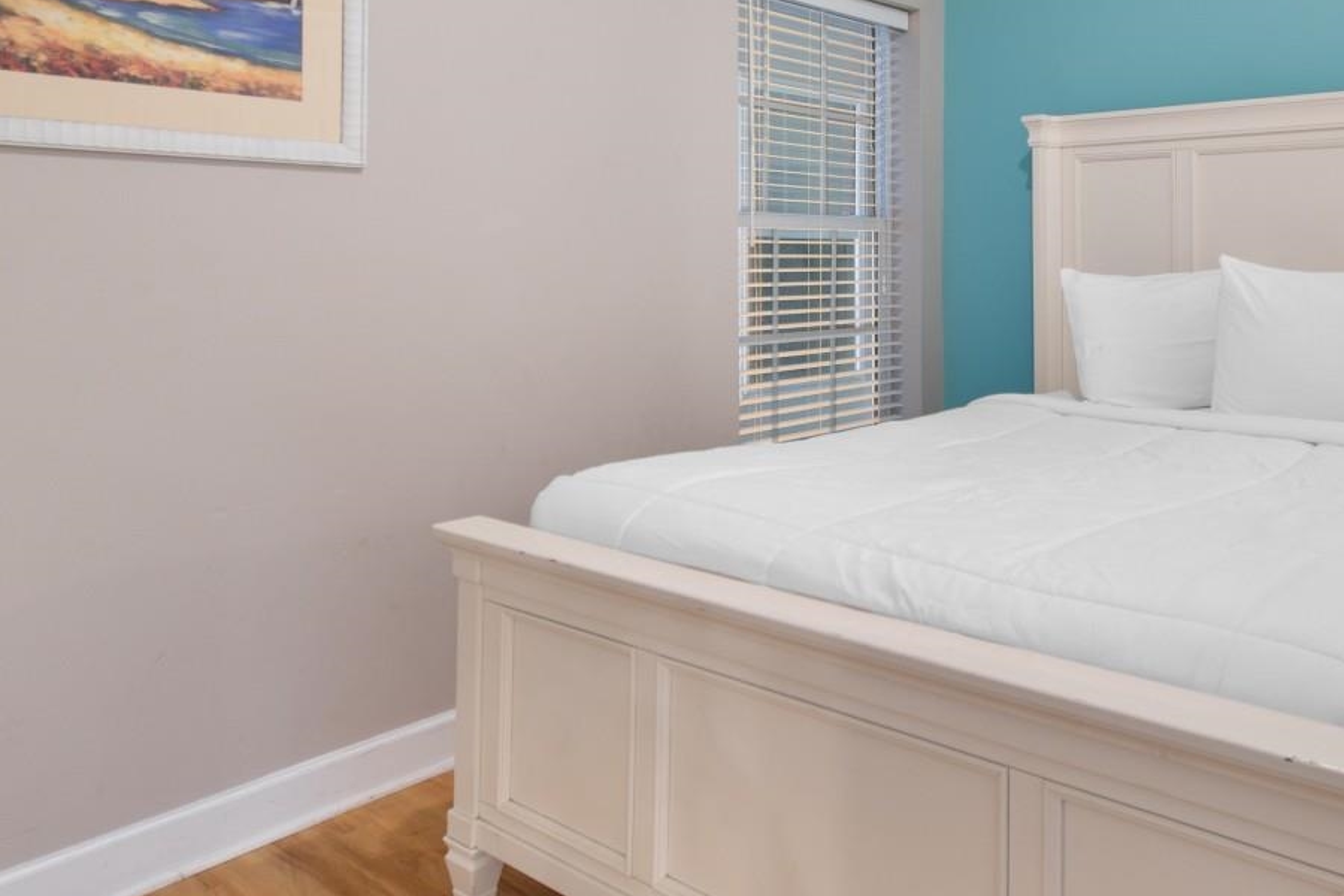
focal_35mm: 27
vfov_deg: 46.5
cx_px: 935
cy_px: 245
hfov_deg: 64.9
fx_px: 1008
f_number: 4.5
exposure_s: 1/5
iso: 100
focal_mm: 10
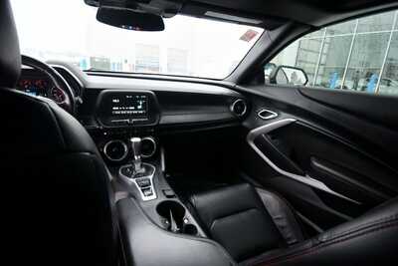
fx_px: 210
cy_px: 133
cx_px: 199
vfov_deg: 64.6
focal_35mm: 19
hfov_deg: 86.9
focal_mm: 13
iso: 800
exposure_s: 1/250
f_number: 4.8
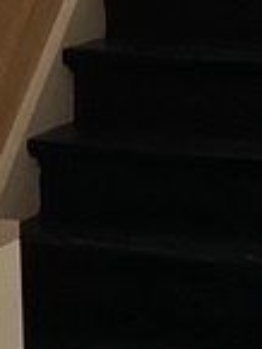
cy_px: 77
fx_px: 1391
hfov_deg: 10.6
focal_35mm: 138
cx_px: 291
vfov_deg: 14.2
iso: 500
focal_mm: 4.25
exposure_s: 1/42
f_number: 1.8
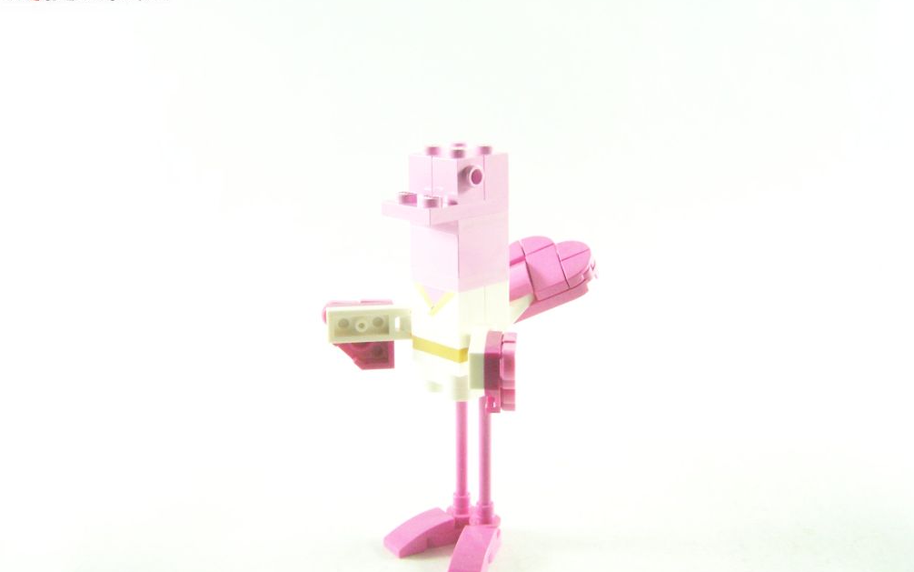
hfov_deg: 48.2
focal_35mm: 41
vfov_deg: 31.3
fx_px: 1021
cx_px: 453
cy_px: 293
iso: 400
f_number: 3.2
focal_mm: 6.3
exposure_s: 1/60
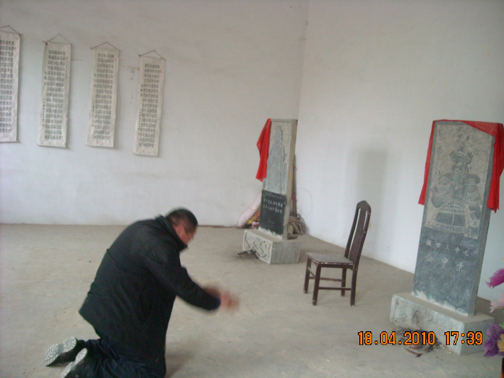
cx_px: 252
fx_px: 510
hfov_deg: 52.6
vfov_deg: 40.7
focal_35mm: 35
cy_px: 189
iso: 400
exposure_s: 1/38
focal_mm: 5.7
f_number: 2.8
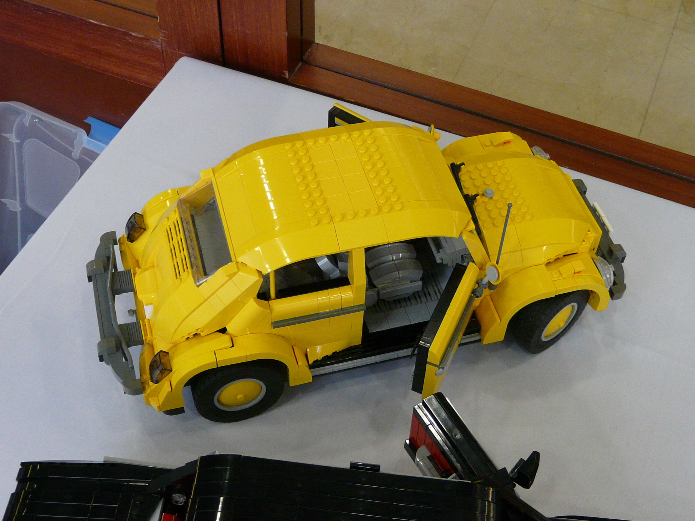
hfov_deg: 40.4
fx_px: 944
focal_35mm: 47
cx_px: 345
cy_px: 263
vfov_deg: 30.9
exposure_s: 1/30
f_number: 2.8
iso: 200
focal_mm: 5.9
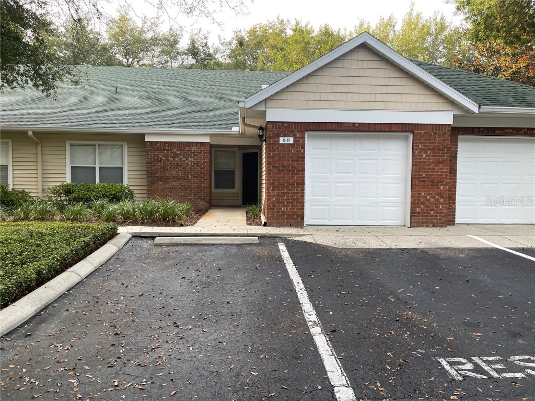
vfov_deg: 53.1
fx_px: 402
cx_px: 268
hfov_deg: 67.3
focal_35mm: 26
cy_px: 200
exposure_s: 1/123
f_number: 1.6
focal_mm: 5.1
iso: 32
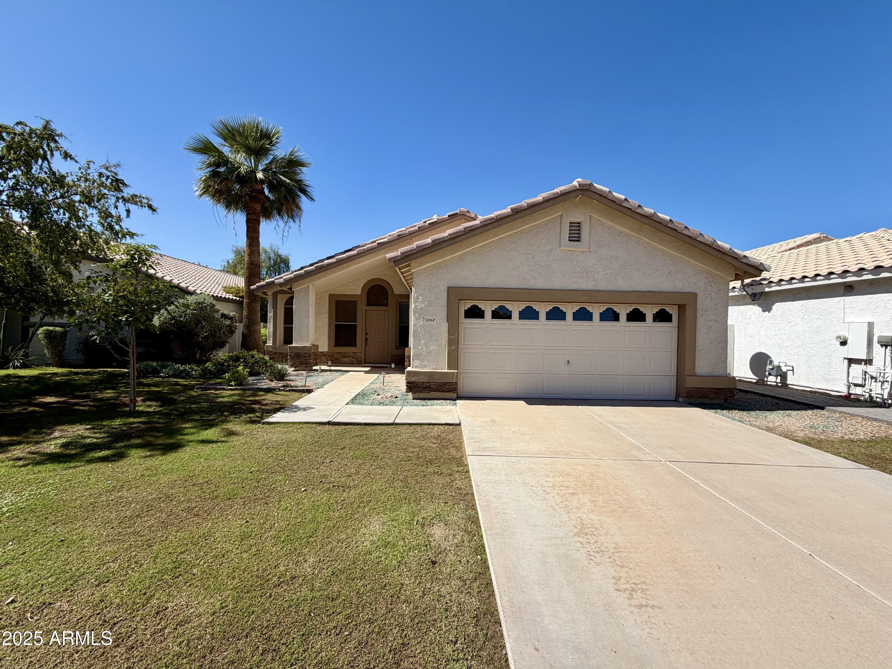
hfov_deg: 102.1
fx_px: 361
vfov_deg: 85.7
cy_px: 334
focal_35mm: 14
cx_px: 446
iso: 20
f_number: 2.2
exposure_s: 1/955
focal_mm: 2.22
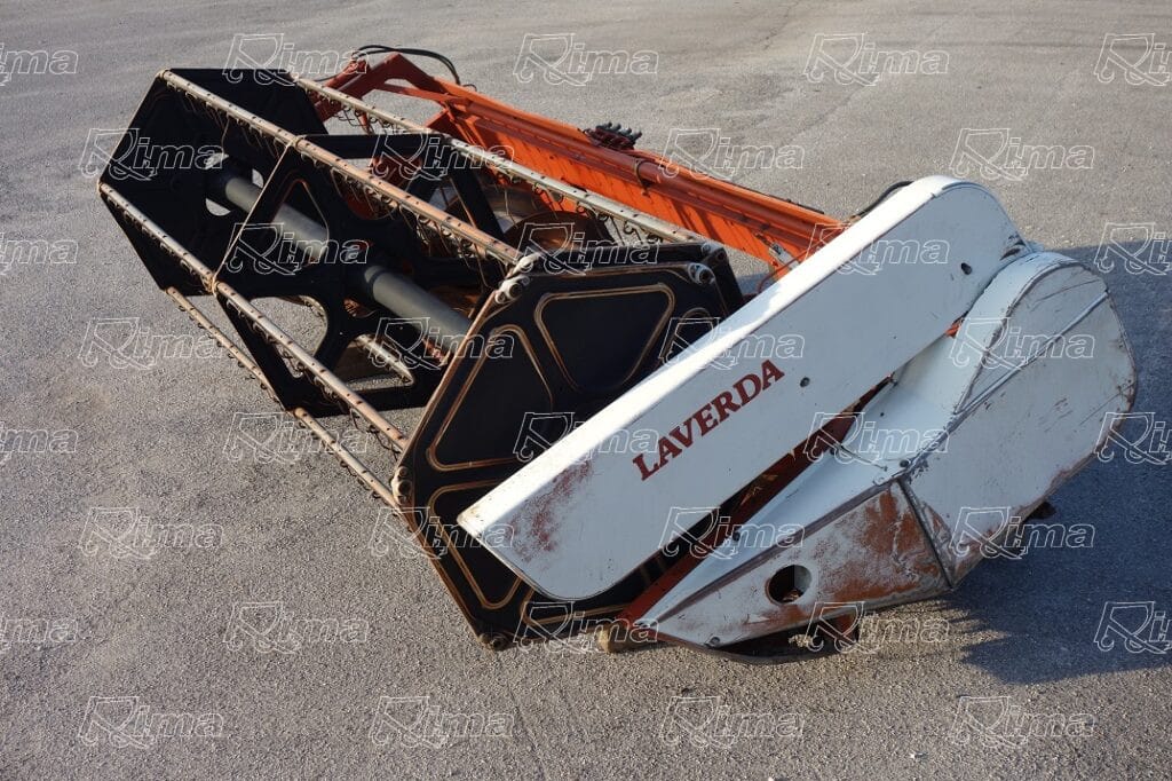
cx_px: 586
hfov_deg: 41.9
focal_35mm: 47
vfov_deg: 28.6
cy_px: 390
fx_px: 1530
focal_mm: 17.6
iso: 125
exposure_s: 1/200
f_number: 5.6
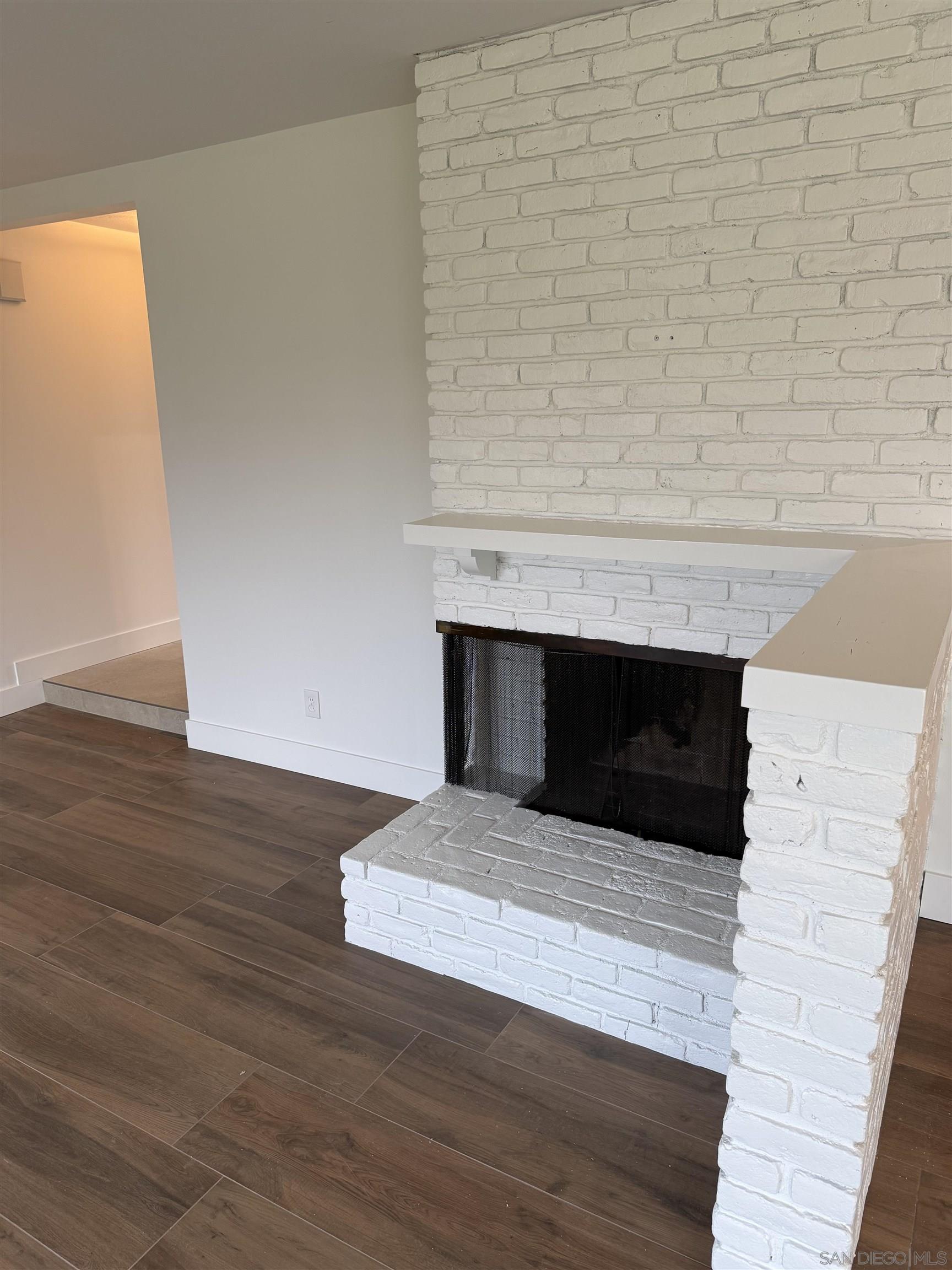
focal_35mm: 24
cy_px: 635
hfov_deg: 56.8
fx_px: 880
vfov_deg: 71.6
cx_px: 476
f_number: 1.78
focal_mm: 6.76
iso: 125
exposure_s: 1/120
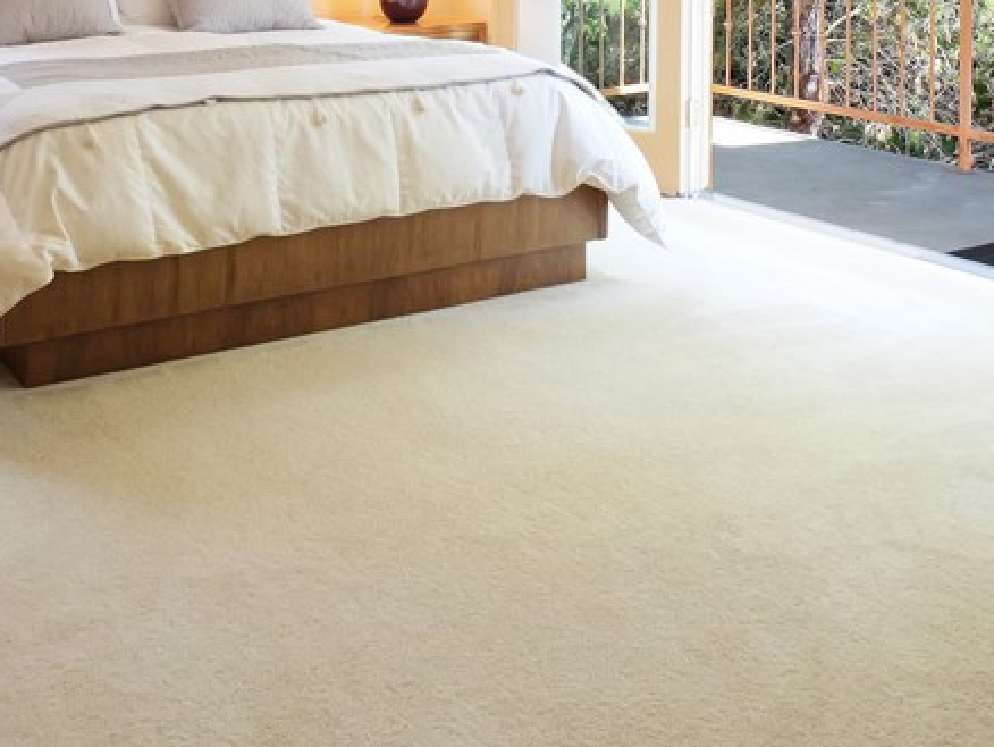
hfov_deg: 44.2
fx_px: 1207
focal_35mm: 42
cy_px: -30
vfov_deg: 31.3
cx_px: 339
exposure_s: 1/60
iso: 2500
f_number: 8
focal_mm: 9
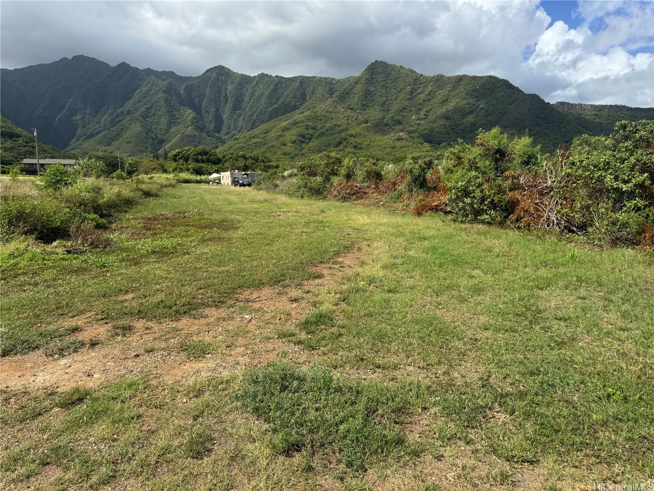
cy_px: 246
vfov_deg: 56.8
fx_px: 453
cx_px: 327
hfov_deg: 71.6
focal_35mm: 24
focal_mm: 6.76
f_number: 1.78
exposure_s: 1/4950
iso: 80
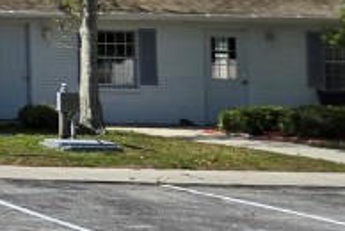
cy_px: -52
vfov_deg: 10.7
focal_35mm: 126
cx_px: -500
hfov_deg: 12.5
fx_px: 1209
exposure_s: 1/2122
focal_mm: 5.4
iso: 25
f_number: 1.8
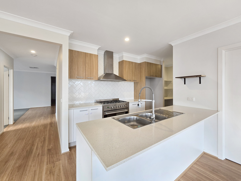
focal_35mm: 13
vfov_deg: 89.9
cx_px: 120
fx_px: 91
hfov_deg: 106.2
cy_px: 90
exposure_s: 1/50
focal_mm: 2.2
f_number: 2.2
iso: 50
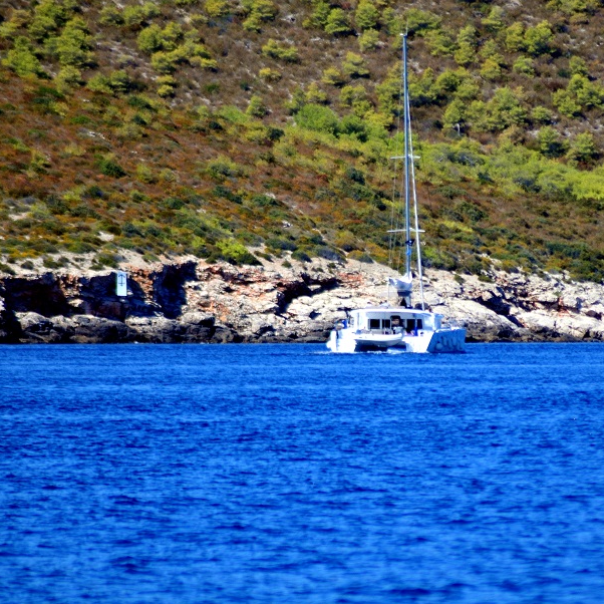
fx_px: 12516
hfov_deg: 2.8
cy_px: 309
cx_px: 402
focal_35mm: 634
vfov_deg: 2.8
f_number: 5.6
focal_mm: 300
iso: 250
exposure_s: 1/800
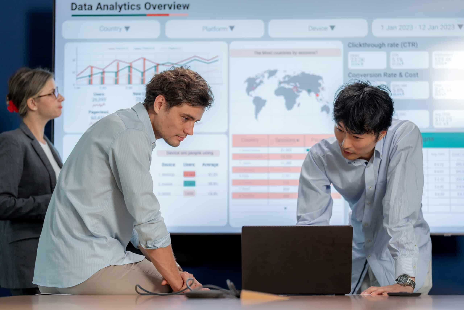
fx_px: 1353
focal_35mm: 105
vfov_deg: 13.0
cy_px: 155
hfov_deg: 19.5
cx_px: 232
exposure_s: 1/200
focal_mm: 105
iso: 640
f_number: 2.8
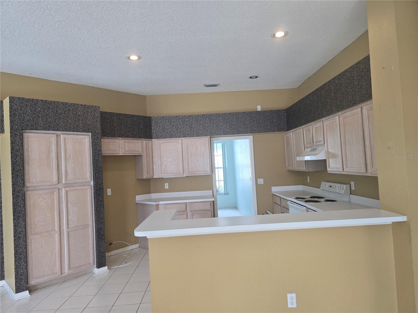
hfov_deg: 73.9
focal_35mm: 23
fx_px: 278
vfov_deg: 58.9
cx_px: 209
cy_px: 156
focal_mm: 6.3
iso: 100
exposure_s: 1/120
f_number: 1.7
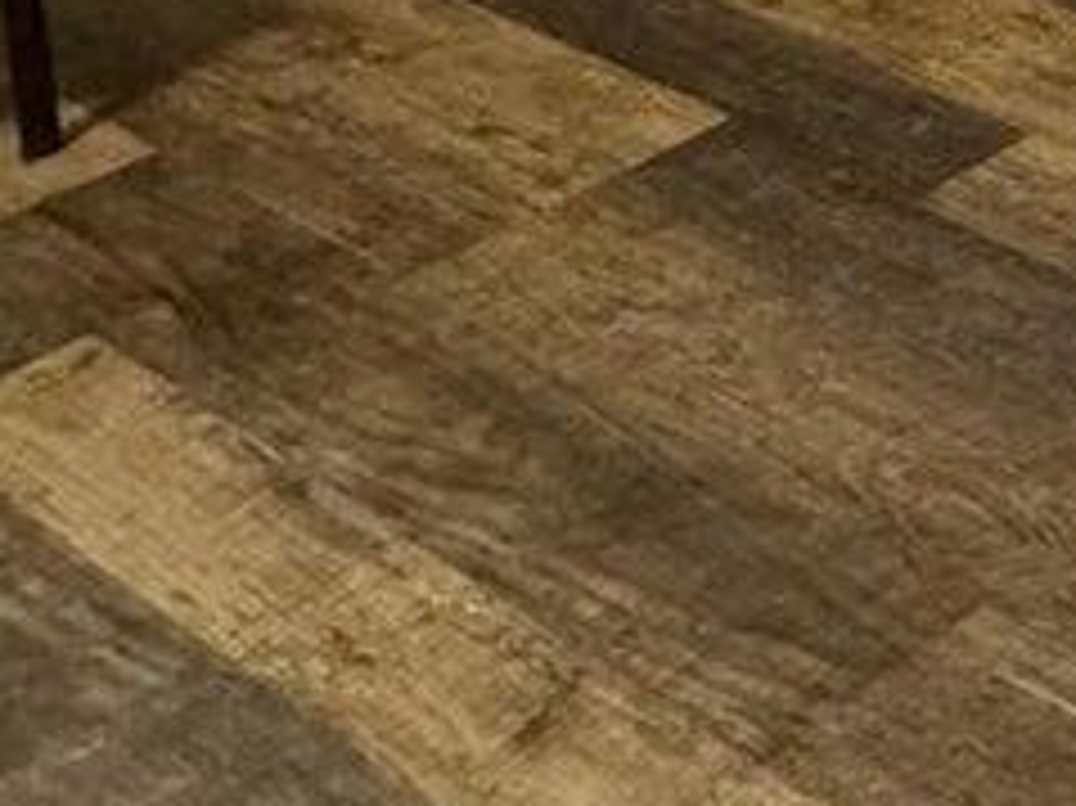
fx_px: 2485
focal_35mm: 80
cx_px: 2631
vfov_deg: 13.9
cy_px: -1036
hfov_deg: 14.6
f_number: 2.2
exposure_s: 1/60
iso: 320
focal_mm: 2.22
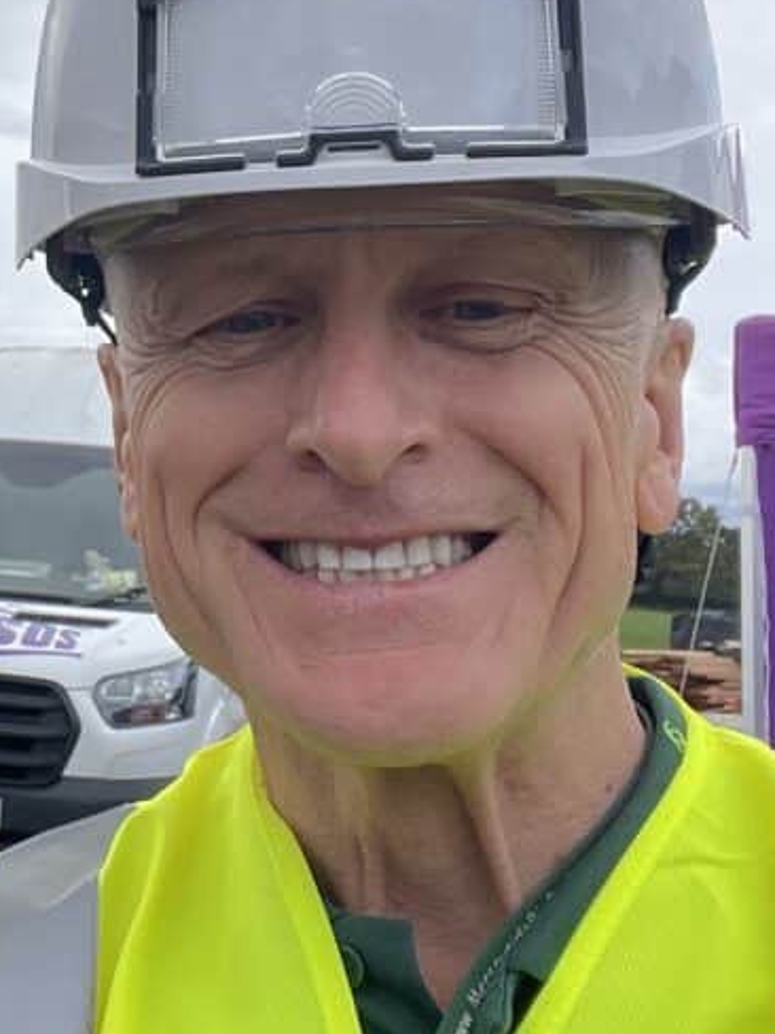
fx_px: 1881
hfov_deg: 22.3
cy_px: 275
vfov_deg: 30.3
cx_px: -21
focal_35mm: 63
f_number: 2.2
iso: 25
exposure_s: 1/129
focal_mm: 2.71
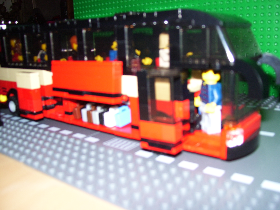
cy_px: 105
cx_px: 140
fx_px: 291
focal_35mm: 36
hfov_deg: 51.4
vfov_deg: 39.7
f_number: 2.7
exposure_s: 1/60
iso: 80
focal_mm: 6
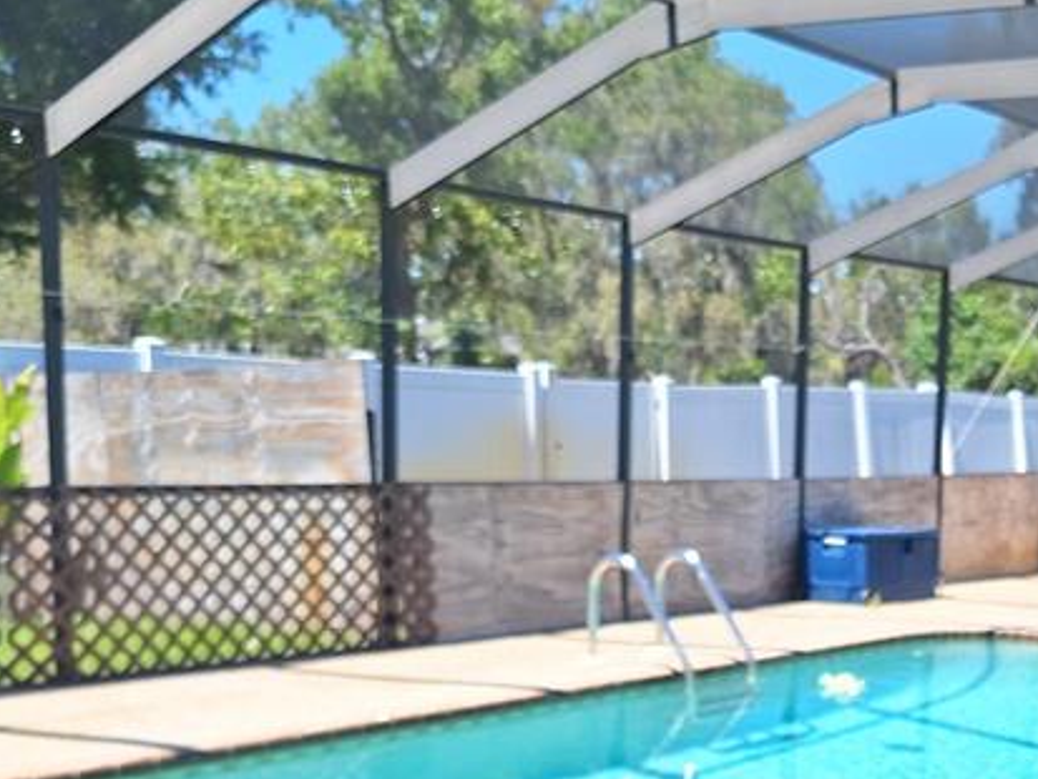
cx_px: 824
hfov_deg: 32.9
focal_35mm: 57
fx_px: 1710
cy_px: 681
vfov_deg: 25.0
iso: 40
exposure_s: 1/850
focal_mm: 5.54
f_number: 1.8
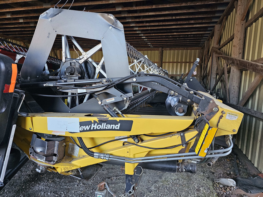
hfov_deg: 73.9
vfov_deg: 58.9
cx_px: 132
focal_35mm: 23
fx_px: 175
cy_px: 98
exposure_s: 1/170
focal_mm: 6.3
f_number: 1.7
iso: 500
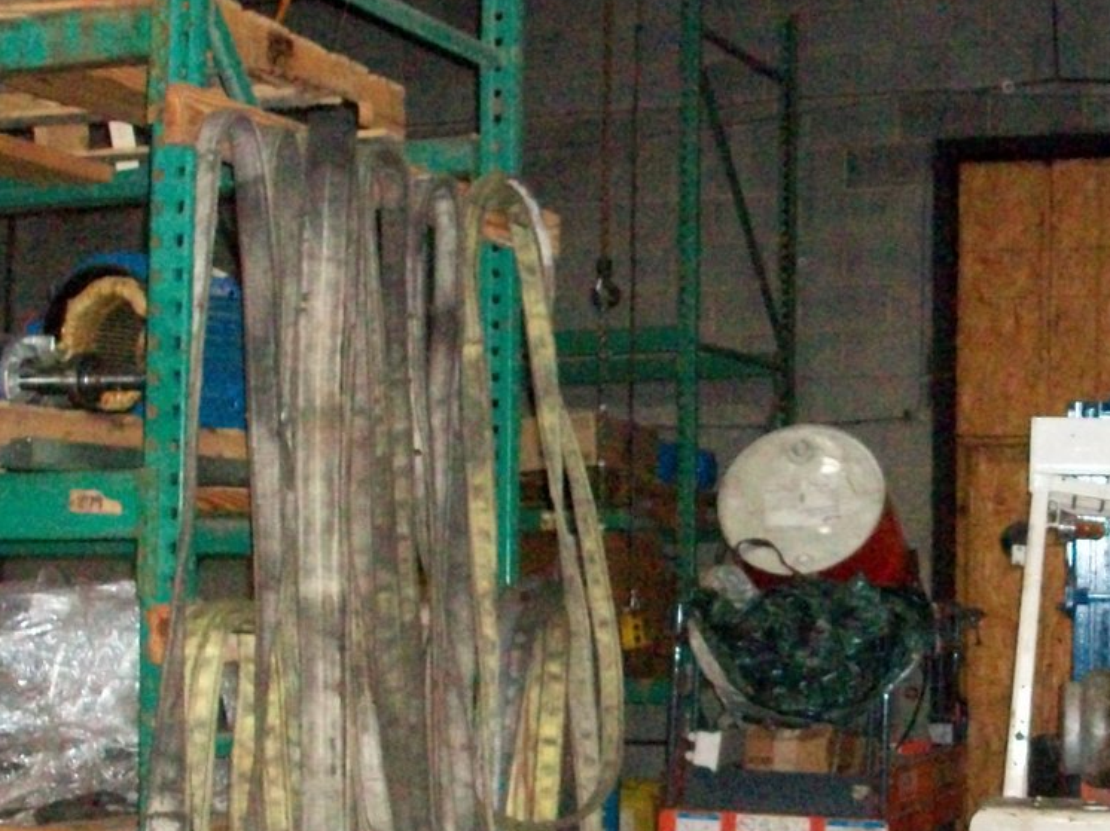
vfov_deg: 21.2
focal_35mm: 69
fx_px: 2212
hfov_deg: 27.6
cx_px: 886
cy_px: 598
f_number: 2.8
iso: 640
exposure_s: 1/125
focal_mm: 5.7
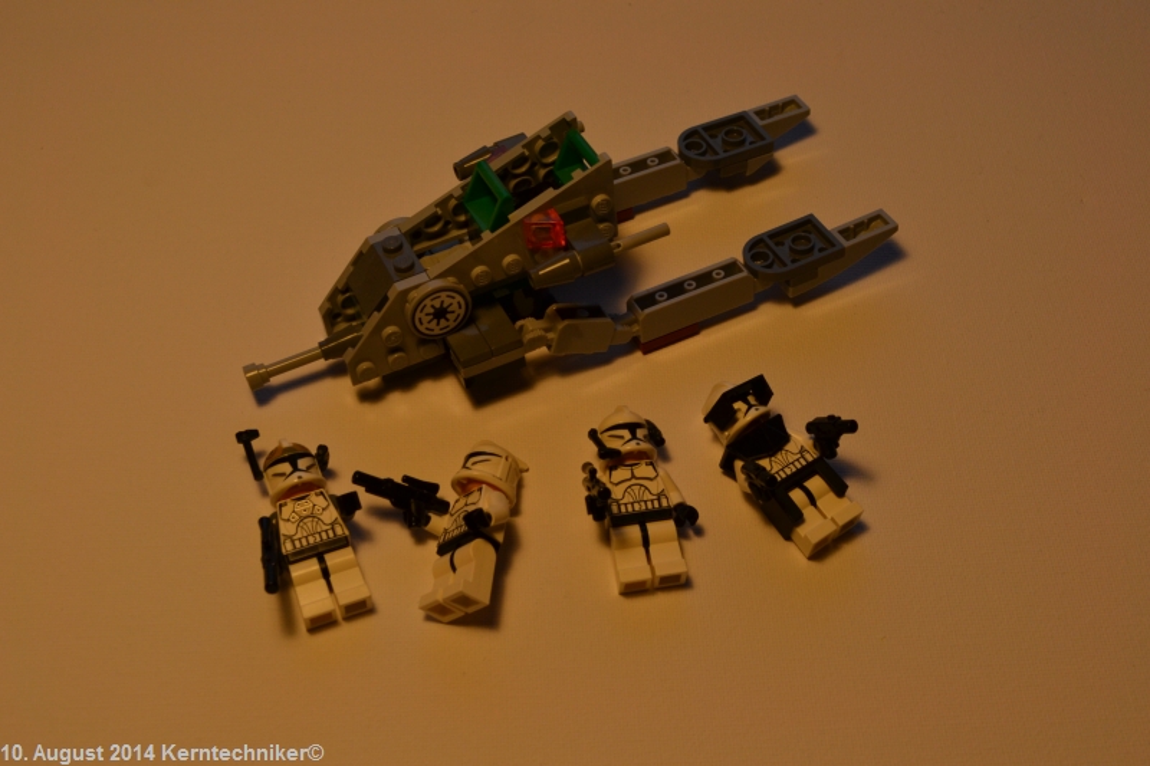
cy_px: 383
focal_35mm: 48
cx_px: 575
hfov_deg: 41.1
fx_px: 1533
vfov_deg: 28.1
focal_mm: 32
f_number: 8
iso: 400
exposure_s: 1/125
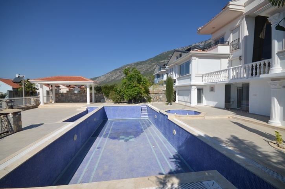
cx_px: 142
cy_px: 94
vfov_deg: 77.1
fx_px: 118
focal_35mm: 15
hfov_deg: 100.5
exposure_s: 1/500
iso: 100
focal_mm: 10
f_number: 8
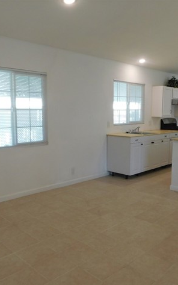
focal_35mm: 33
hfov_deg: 38.3
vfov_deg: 58.1
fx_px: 256
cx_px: 97
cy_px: 144
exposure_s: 1/30
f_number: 3
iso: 125
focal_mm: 4
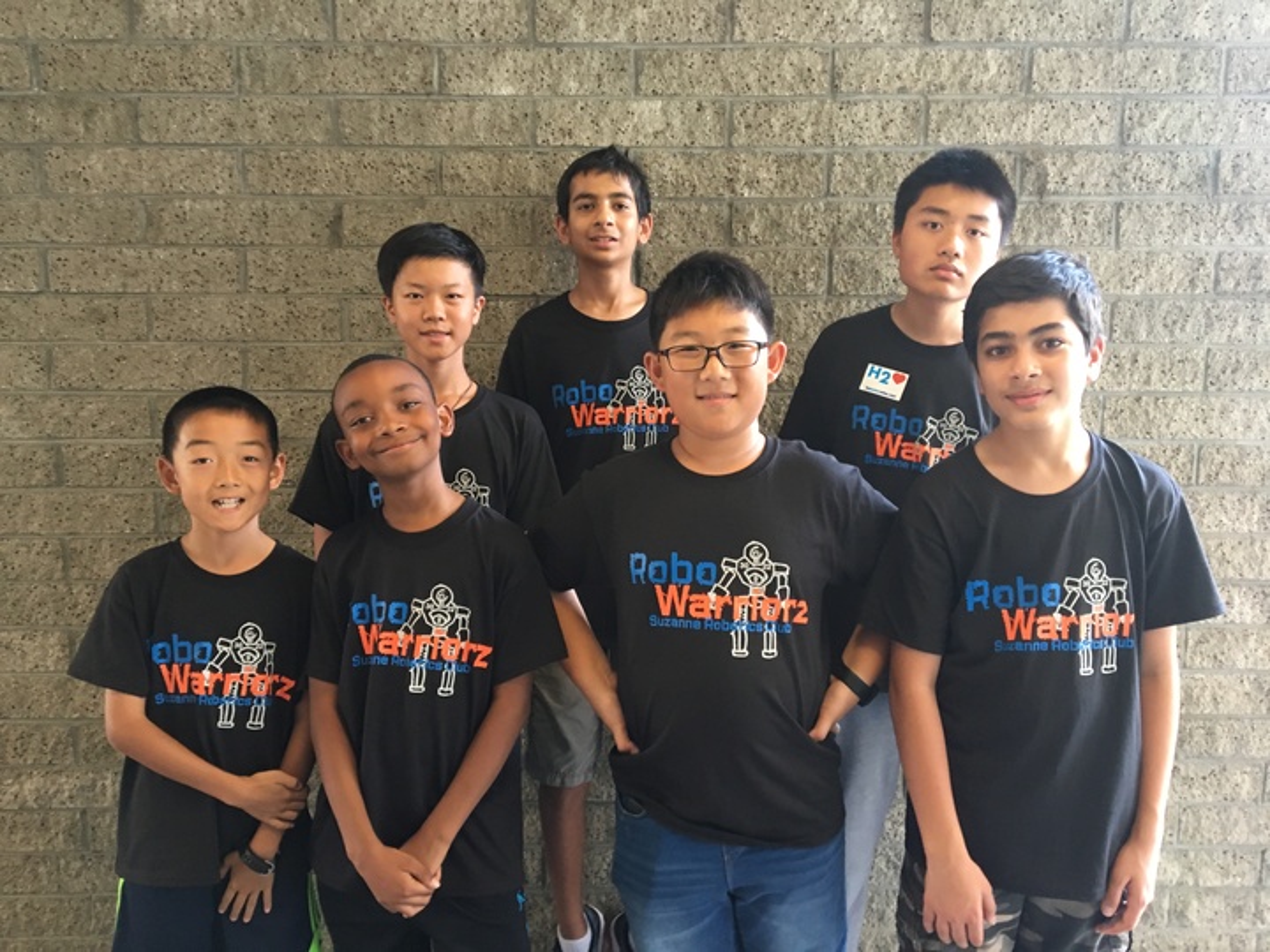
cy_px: 476
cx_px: 635
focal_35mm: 29
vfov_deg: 48.2
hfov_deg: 61.7
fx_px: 1064
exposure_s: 1/30
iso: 125
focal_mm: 4.15
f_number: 2.2
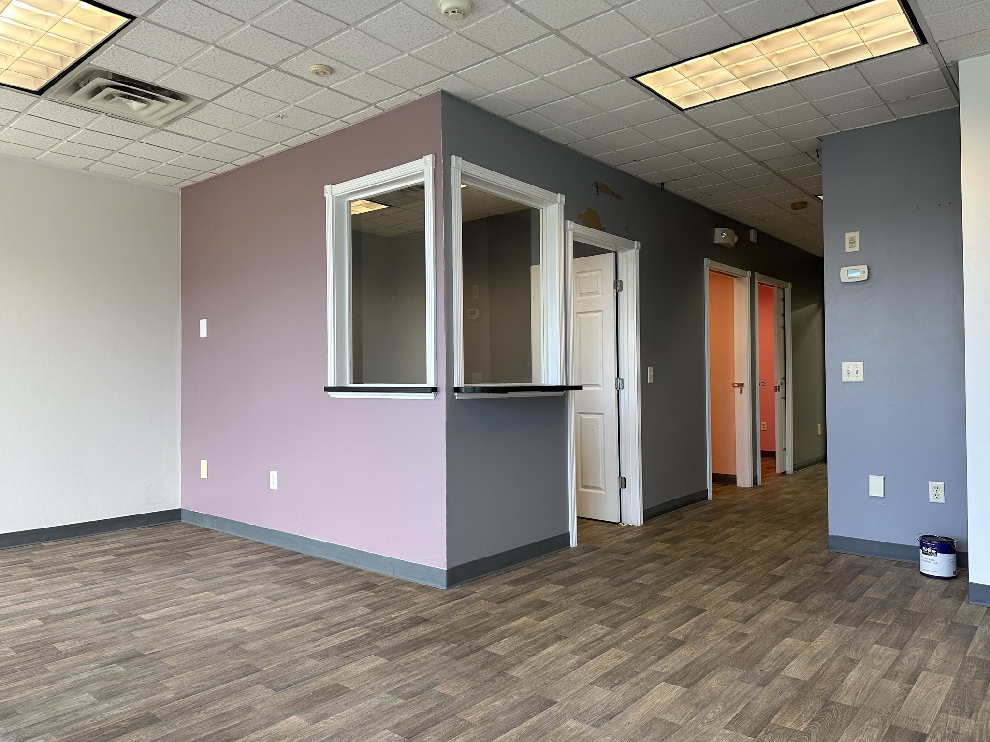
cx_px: 495
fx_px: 686
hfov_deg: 71.6
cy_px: 371
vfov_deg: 56.8
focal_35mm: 24
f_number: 1.78
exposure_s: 1/120
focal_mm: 6.86
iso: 100
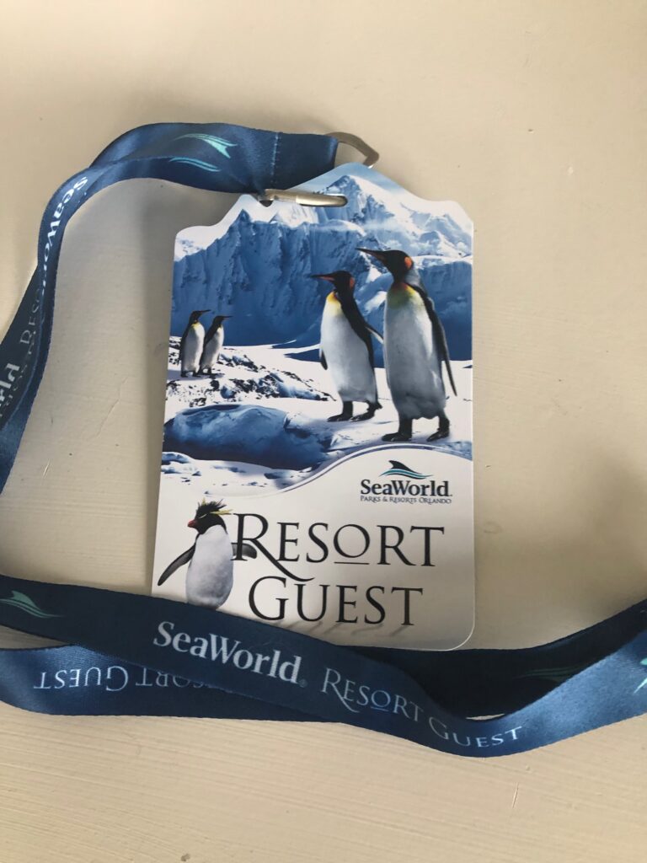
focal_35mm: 28
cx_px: 324
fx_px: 698
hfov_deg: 49.7
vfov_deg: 63.4
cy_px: 432
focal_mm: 3.99
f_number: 1.8
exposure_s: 1/15
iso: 80
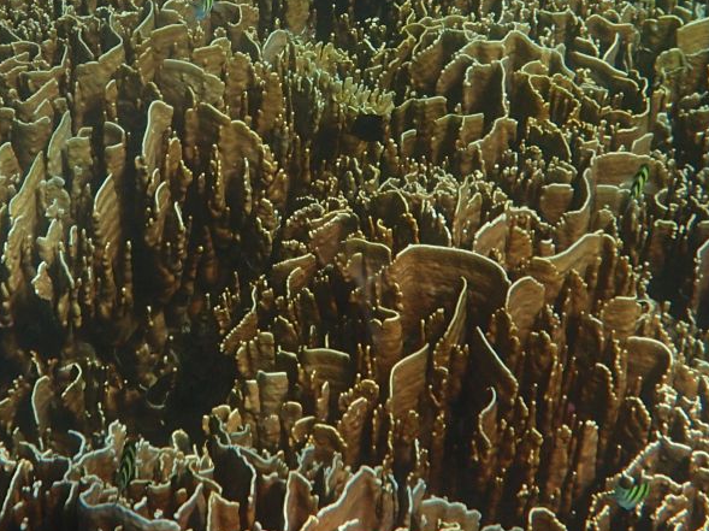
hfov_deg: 22.5
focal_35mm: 87
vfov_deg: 16.7
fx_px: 1781
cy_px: 64
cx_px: 270
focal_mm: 7.34
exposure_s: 1/250
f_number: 4
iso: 100
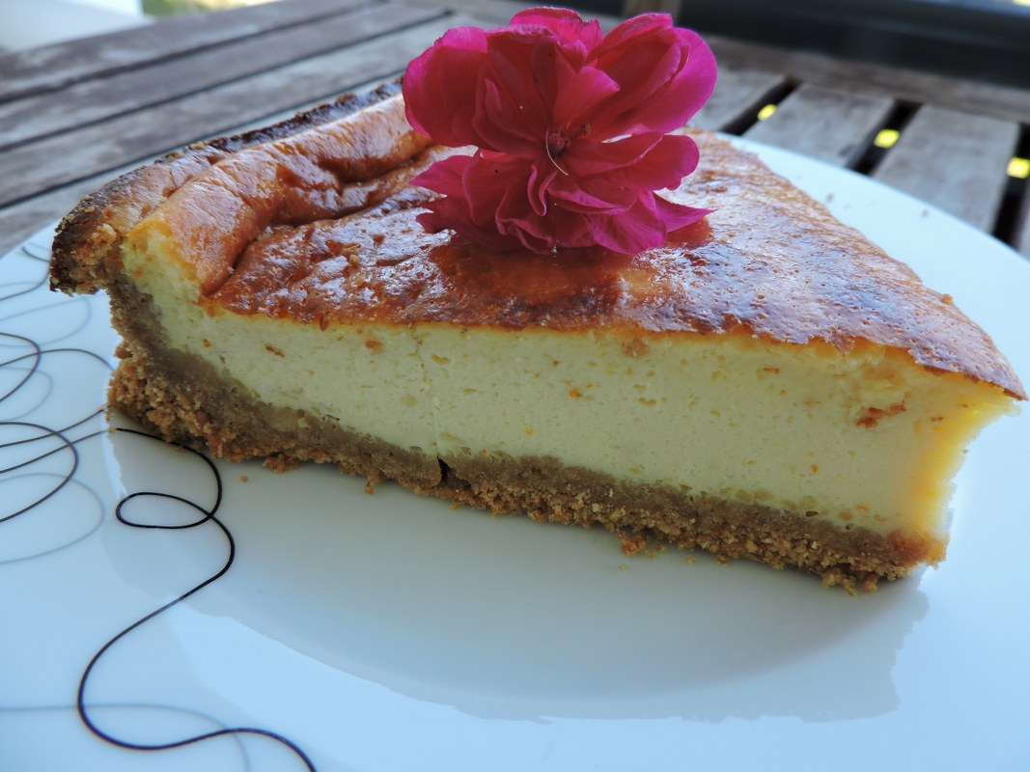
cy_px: 386
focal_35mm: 24
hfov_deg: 71.6
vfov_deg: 56.8
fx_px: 714
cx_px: 515
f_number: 3
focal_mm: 4.3
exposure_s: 1/80
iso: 100
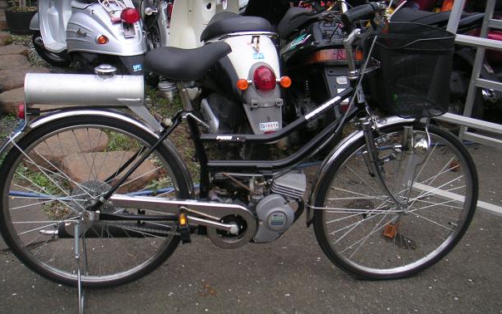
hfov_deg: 48.2
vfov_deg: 31.2
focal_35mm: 41
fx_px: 561
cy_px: 125
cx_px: 252
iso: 50
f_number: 2.8
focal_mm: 6
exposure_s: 1/350
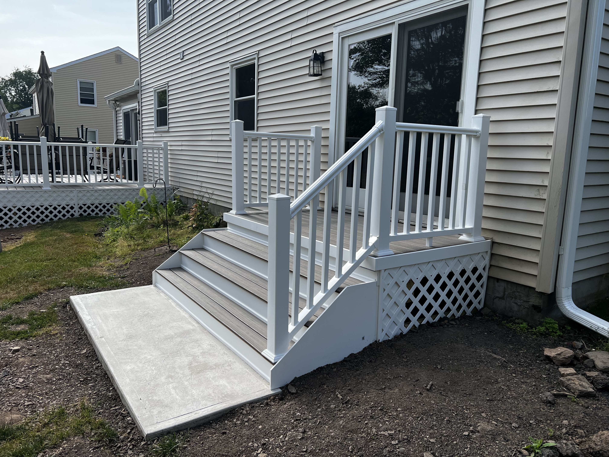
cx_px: 304
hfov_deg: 67.3
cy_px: 228
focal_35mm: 26
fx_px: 457
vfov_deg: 53.1
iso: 50
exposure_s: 1/2457
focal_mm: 5.7
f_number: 1.5
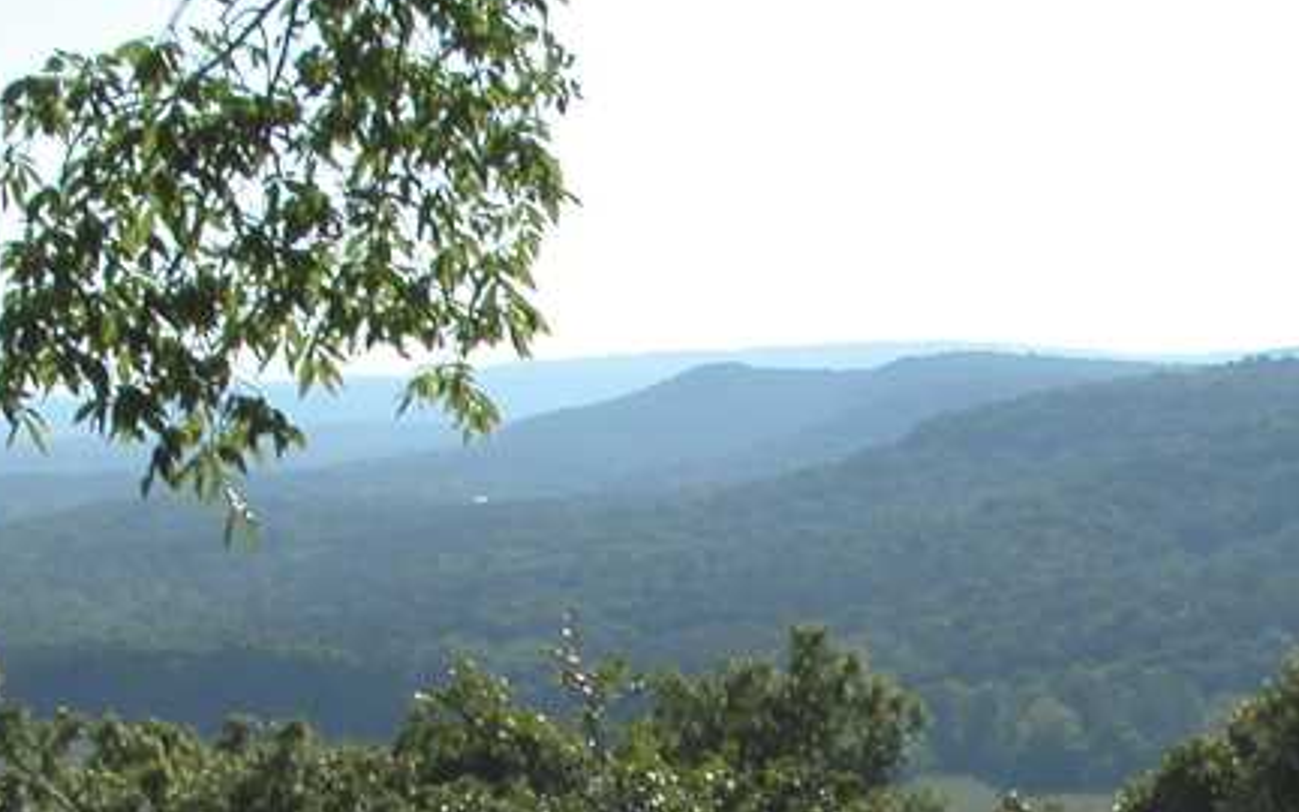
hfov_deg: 18.9
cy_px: 962
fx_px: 3894
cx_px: 920
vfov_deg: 11.7
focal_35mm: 110
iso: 100
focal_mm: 8.9
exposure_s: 1/264
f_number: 8
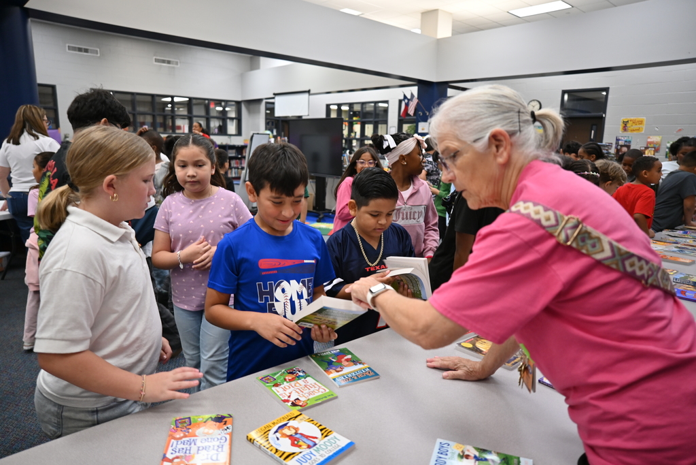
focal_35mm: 22
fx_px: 435
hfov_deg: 77.3
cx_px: 348
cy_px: 232
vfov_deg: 56.2
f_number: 1.7
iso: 320
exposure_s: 1/125
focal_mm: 15
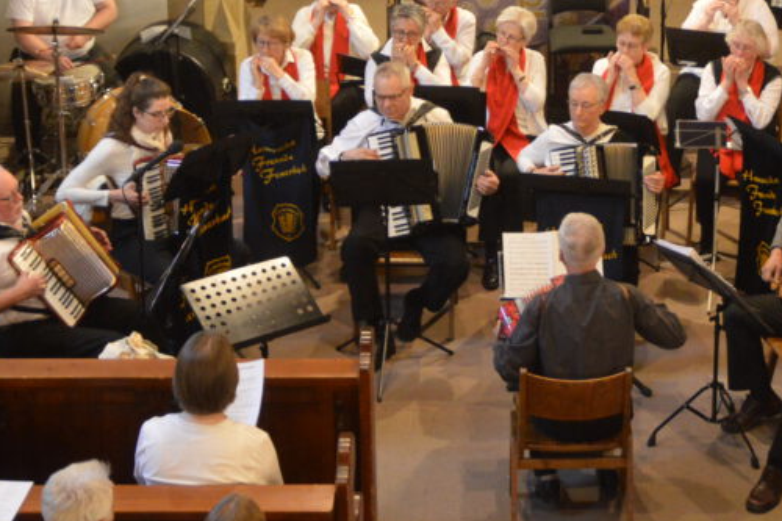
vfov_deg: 15.7
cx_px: 585
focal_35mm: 86
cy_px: 32
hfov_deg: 23.4
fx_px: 1867
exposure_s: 1/60
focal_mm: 28
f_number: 4
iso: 2000
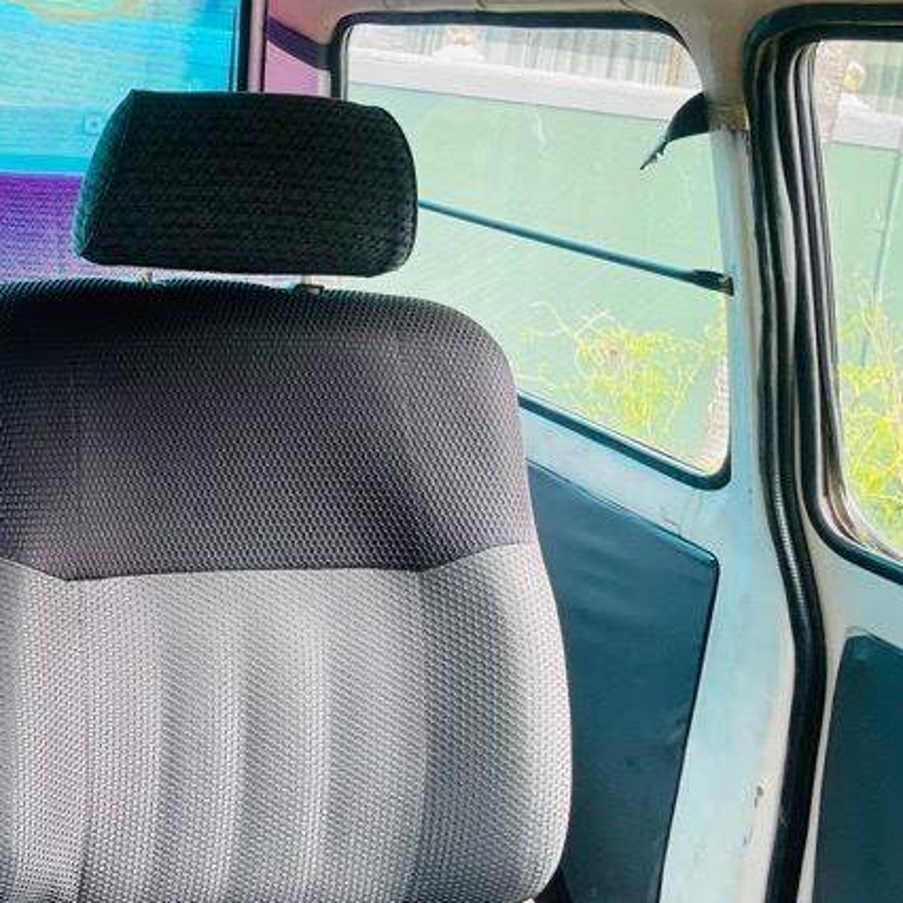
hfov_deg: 28.4
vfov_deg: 31.3
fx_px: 1594
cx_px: -114
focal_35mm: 54
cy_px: 265
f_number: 1.6
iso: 64
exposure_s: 1/121
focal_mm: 4.2
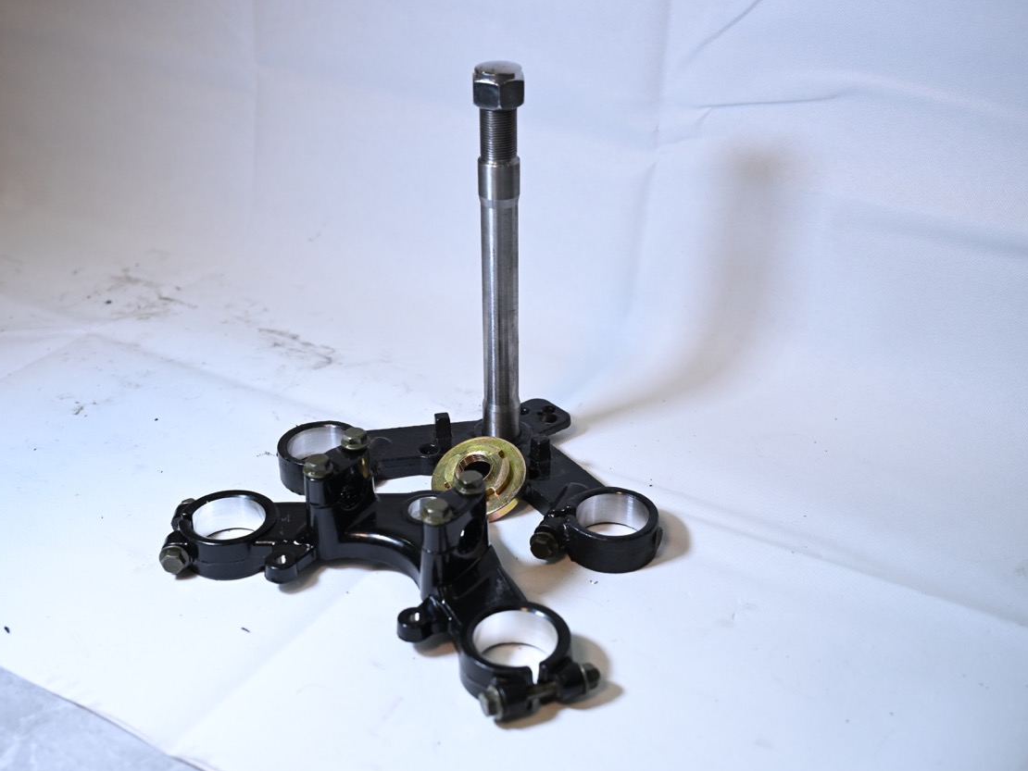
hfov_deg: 45.7
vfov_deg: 35.1
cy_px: 394
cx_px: 482
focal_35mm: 41
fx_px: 1218
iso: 800
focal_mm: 37
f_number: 4
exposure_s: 1/160
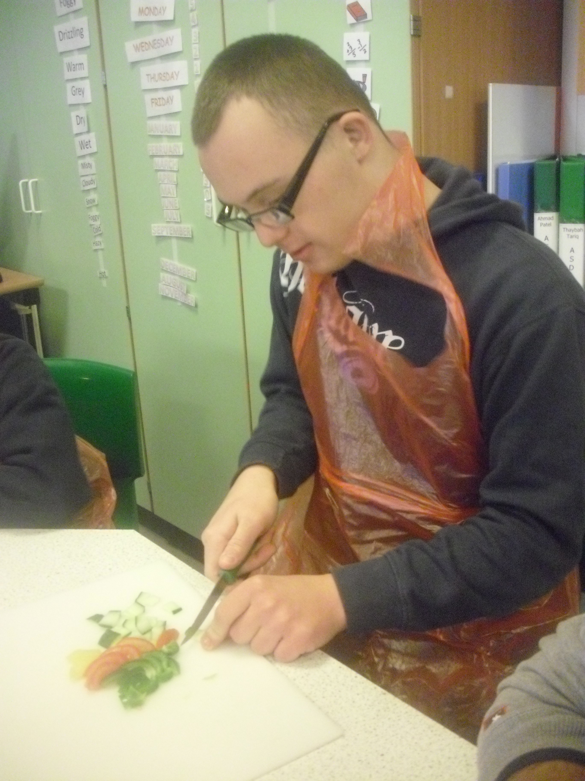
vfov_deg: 49.0
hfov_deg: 37.7
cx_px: 292
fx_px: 856
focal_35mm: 38
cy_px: 390
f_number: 2.8
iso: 800
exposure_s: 1/25
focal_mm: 6.2
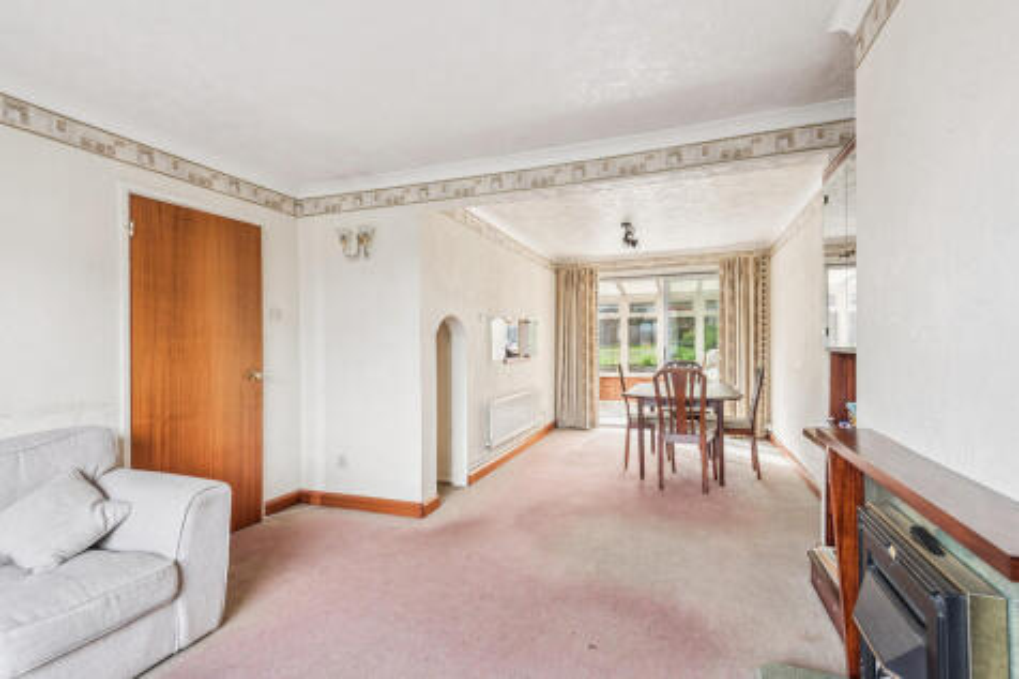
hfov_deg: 96.8
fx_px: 453
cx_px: 510
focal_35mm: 16
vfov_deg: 73.7
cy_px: 340
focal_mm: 16
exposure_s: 1/8
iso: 100
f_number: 9
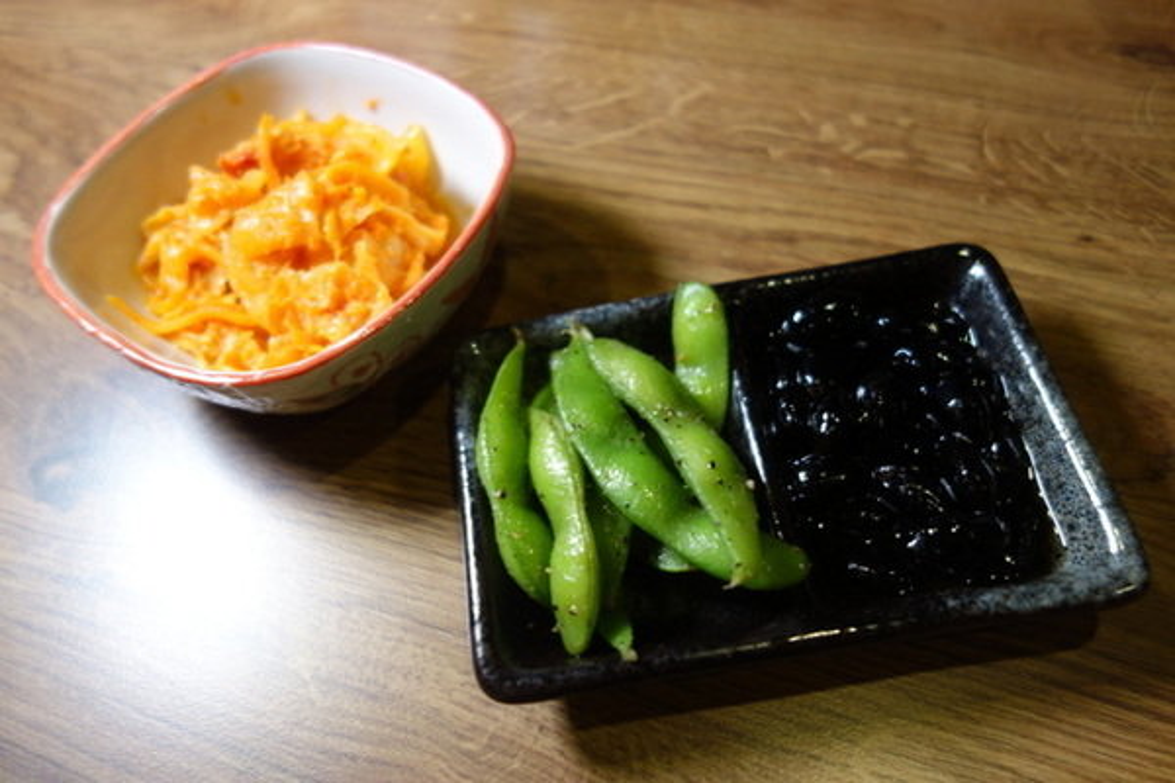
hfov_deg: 65.5
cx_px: 588
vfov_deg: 46.4
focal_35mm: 28
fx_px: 914
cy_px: 392
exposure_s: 1/30
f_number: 1.8
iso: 250
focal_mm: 10.4
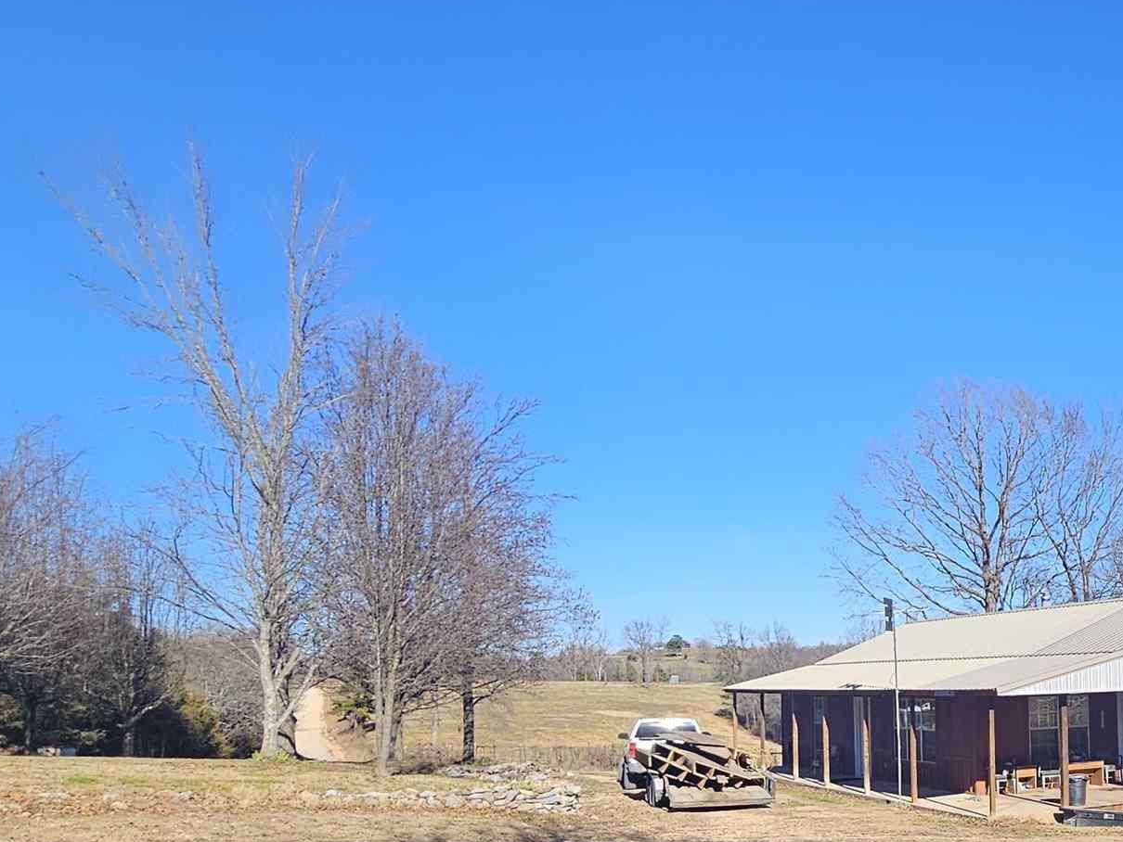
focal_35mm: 33
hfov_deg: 44.1
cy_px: 644
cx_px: 1203
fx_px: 1071
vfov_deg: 41.5
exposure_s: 1/1780
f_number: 2.2
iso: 50
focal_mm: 2.2
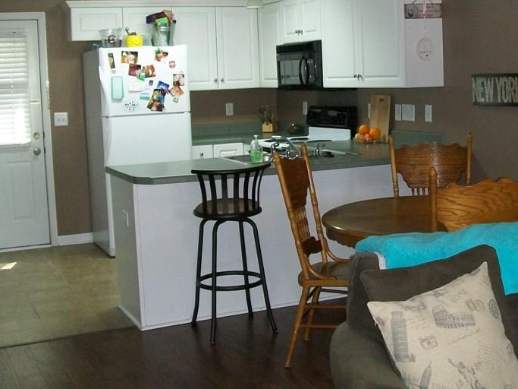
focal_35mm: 54
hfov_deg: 35.4
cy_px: 147
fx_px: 808
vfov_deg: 26.9
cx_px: 309
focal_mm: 6
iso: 160
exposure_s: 1/60
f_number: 2.7
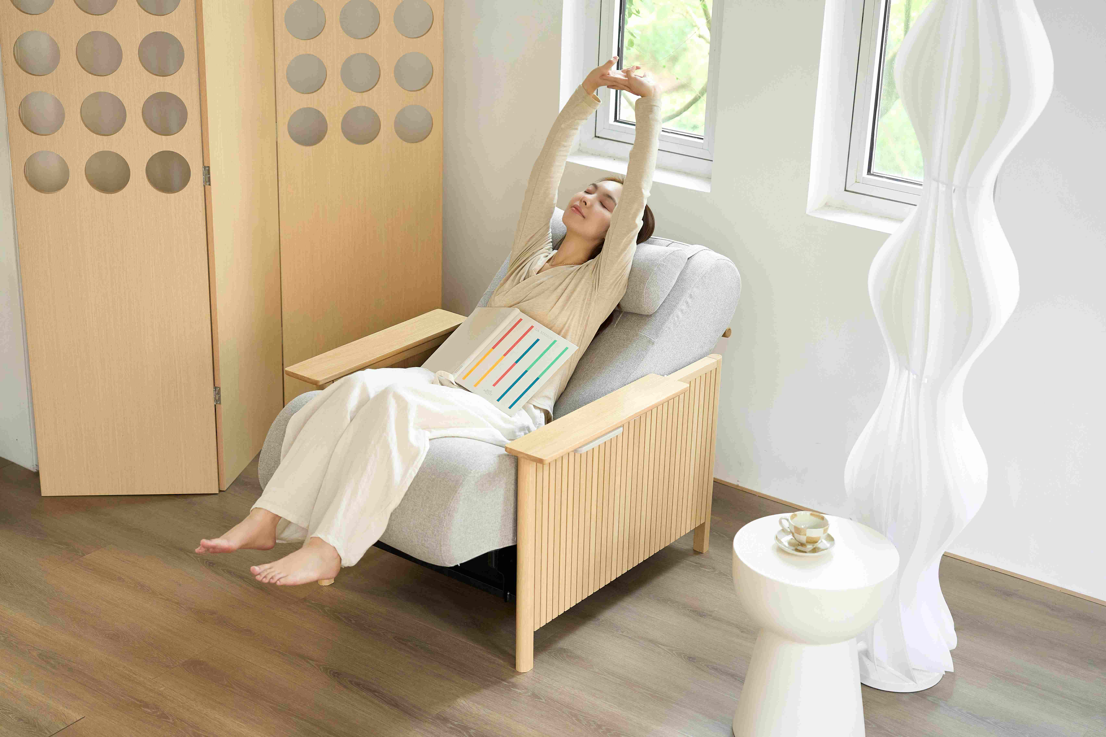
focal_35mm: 56
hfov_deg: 35.6
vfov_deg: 24.2
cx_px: 553
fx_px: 1720
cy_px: 368
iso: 2500
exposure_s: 1/40
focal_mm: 56
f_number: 2.8
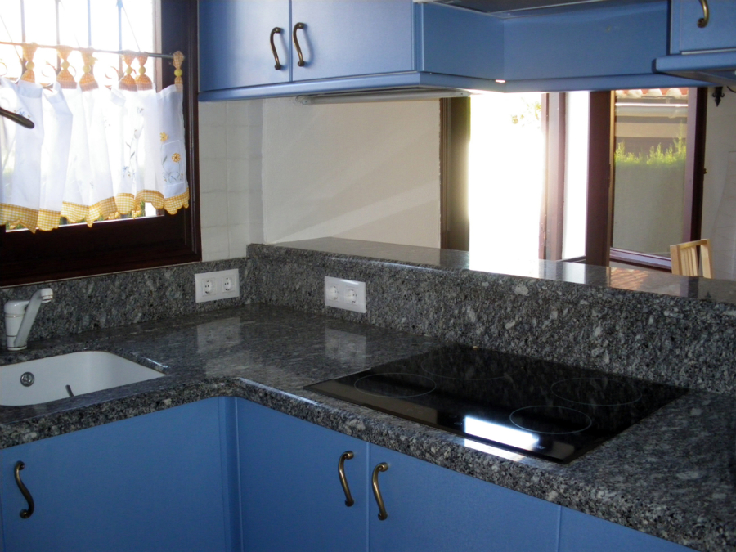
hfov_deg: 51.4
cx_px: 368
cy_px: 276
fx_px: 765
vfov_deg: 39.7
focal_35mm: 36
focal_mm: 6.3
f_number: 3.5
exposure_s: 1/50
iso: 250
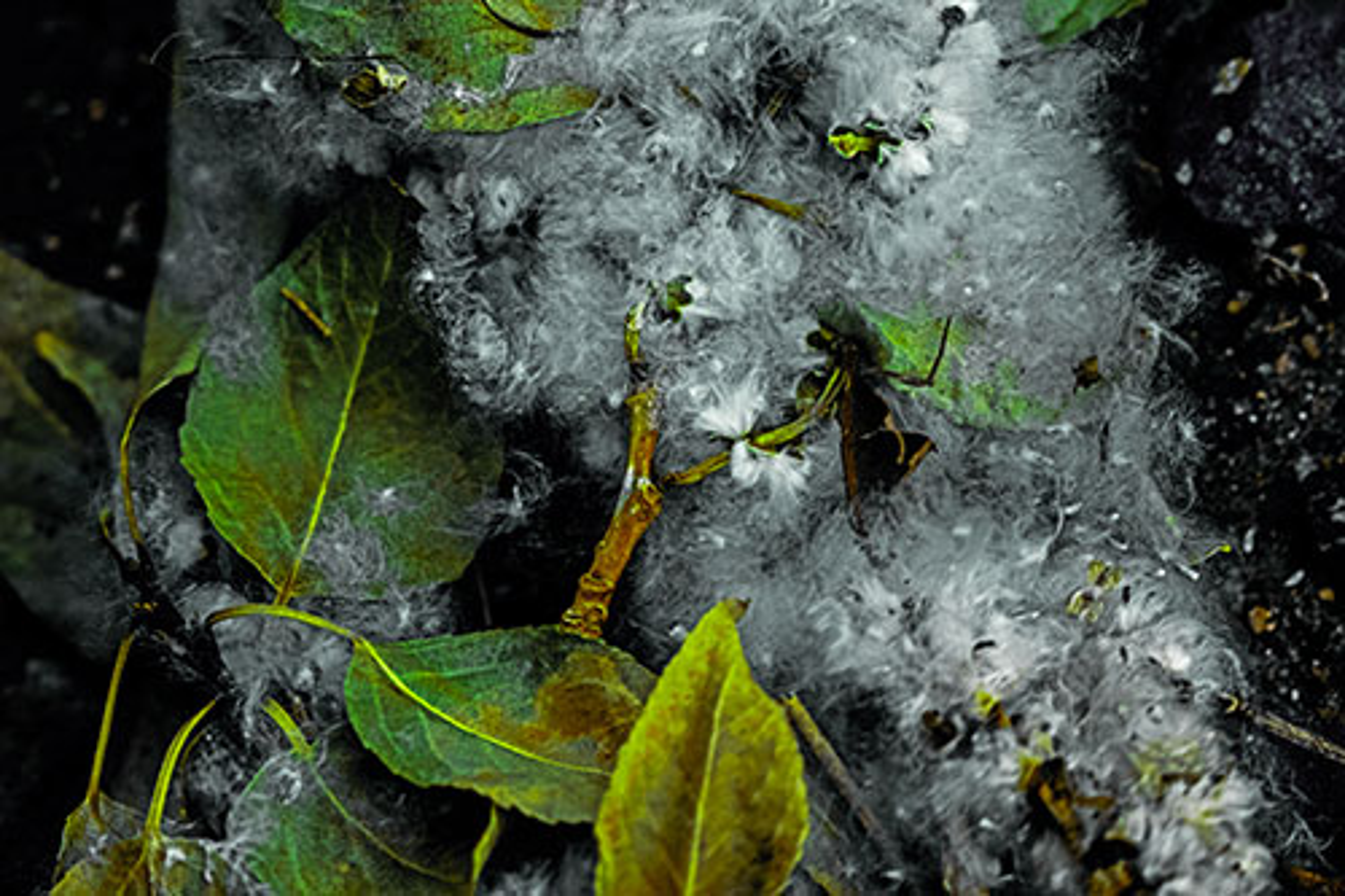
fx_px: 7843
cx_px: 672
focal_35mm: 210
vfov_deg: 6.5
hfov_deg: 9.8
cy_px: 448
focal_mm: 210
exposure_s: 1/1250
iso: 1000
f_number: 6.3
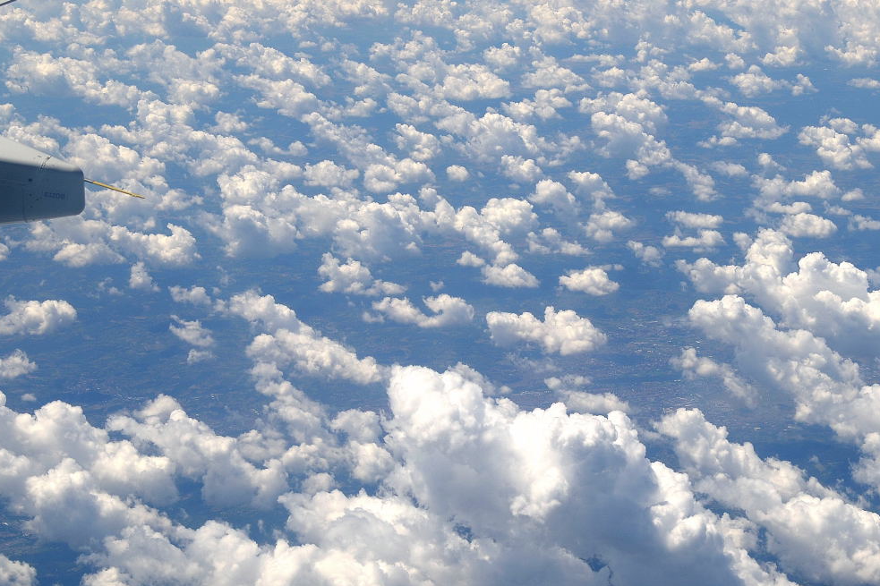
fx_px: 2444
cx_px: 466
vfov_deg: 13.7
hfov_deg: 20.4
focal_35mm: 100
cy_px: 195
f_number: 10
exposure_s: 1/400
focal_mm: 48
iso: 125
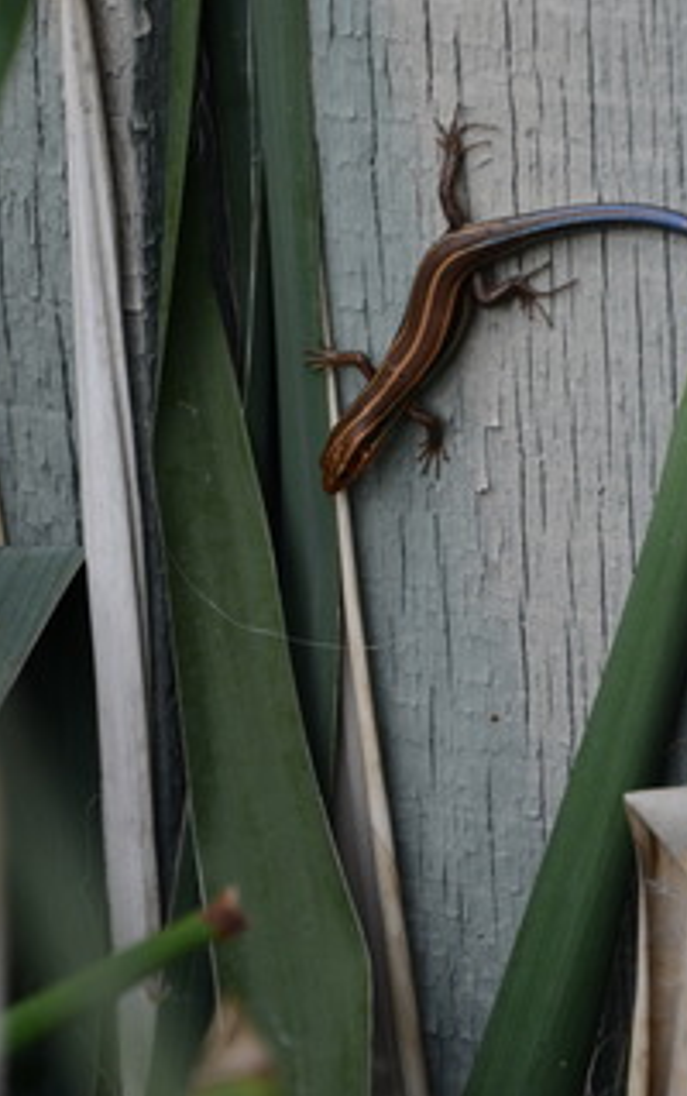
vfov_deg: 8.4
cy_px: 416
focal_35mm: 251
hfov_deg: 5.2
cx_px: 534
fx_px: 7496
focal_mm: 105
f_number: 5.6
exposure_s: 1/60
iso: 100
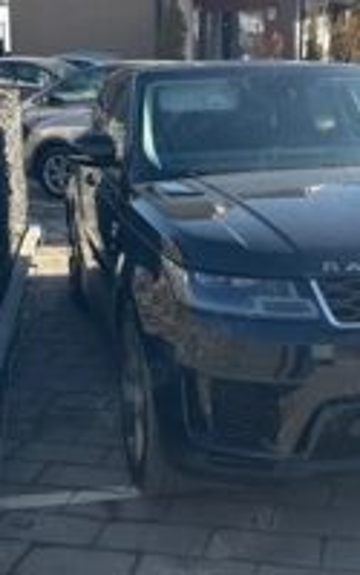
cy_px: 161
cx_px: 245
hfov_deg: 24.3
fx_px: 832
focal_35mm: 53
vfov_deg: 37.5
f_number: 1.6
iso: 32
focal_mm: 5.1
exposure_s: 1/1294
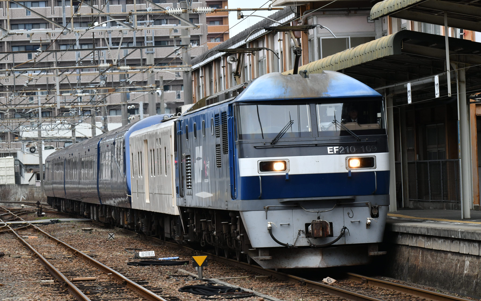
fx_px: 2818
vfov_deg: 6.1
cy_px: 157
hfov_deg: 9.8
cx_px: 241
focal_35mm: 215
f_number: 16
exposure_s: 1/250
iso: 1400
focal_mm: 210
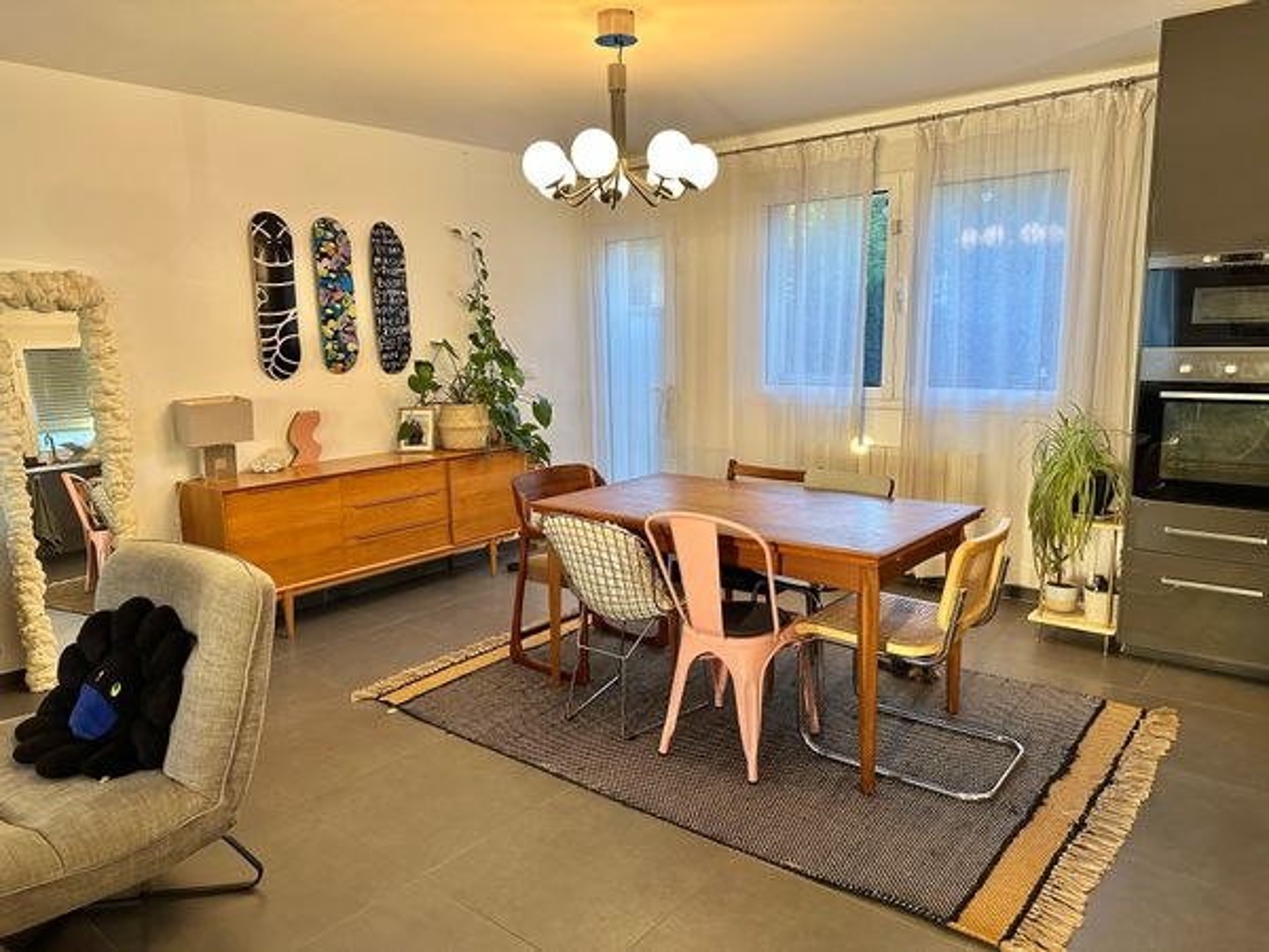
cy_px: 476
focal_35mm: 24
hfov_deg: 71.6
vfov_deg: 56.8
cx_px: 634
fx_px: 880
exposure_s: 1/100
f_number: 1.78
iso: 200
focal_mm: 6.86
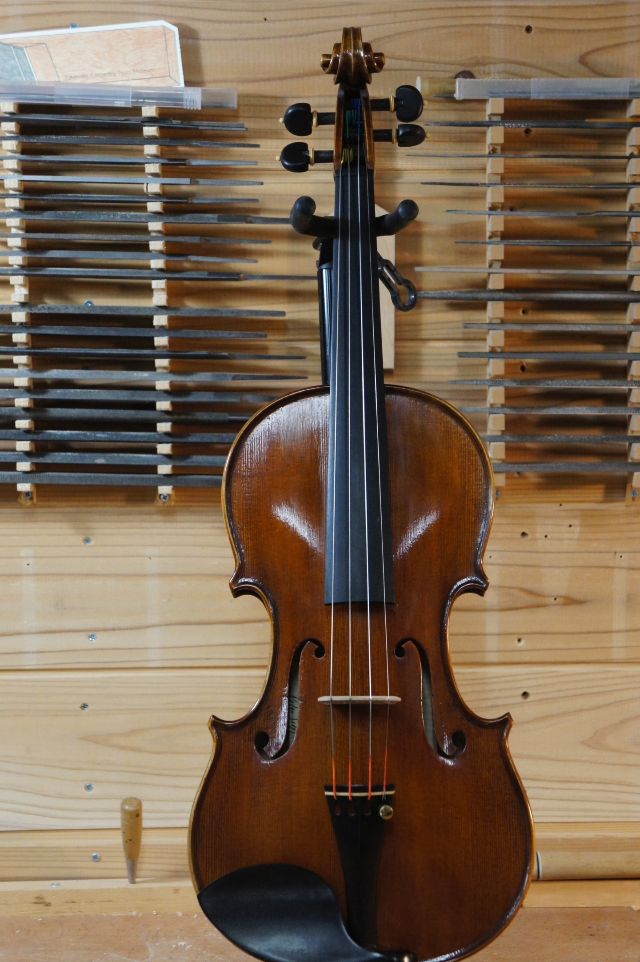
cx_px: 359
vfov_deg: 20.9
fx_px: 2606
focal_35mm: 98
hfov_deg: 14.0
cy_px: 497
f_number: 5.6
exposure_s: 1/100
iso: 1600
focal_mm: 55
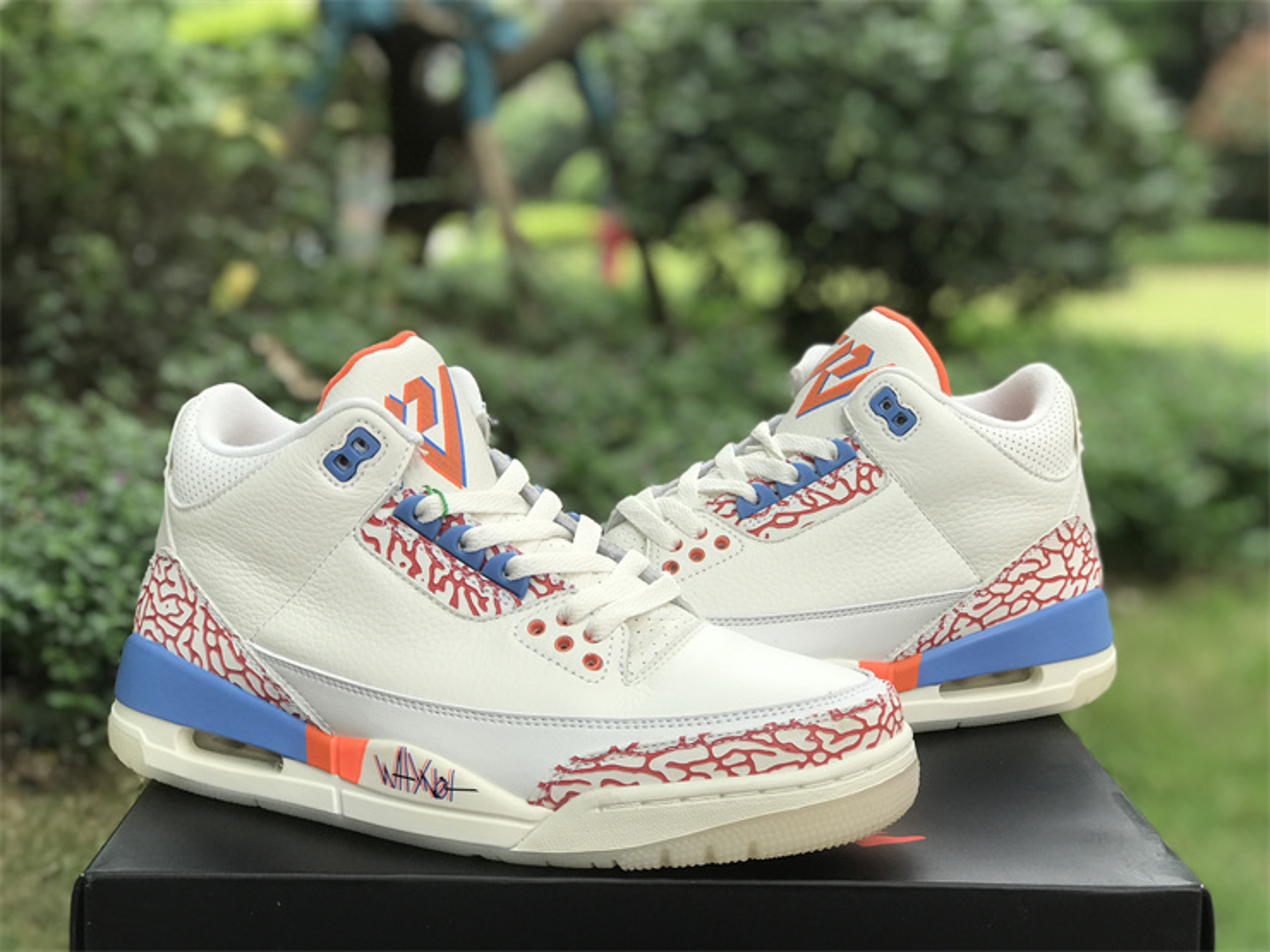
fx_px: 2091
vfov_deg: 25.7
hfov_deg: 33.8
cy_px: 476
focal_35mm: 57
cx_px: 635
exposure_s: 1/100
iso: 25
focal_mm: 6.6
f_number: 2.8
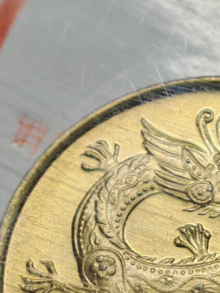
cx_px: 252
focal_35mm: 305
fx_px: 2588
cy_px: 291
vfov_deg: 6.5
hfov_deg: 4.9
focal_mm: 7.62
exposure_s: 1/350
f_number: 1.6
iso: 50
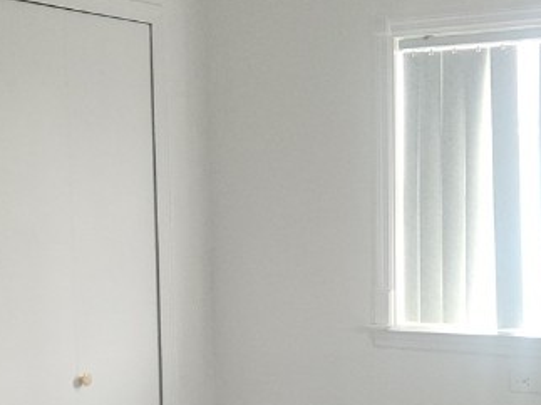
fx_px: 1140
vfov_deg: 20.0
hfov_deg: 26.5
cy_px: 310
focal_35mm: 73
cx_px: 363
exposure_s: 1/120
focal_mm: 5.4
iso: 400
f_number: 1.8
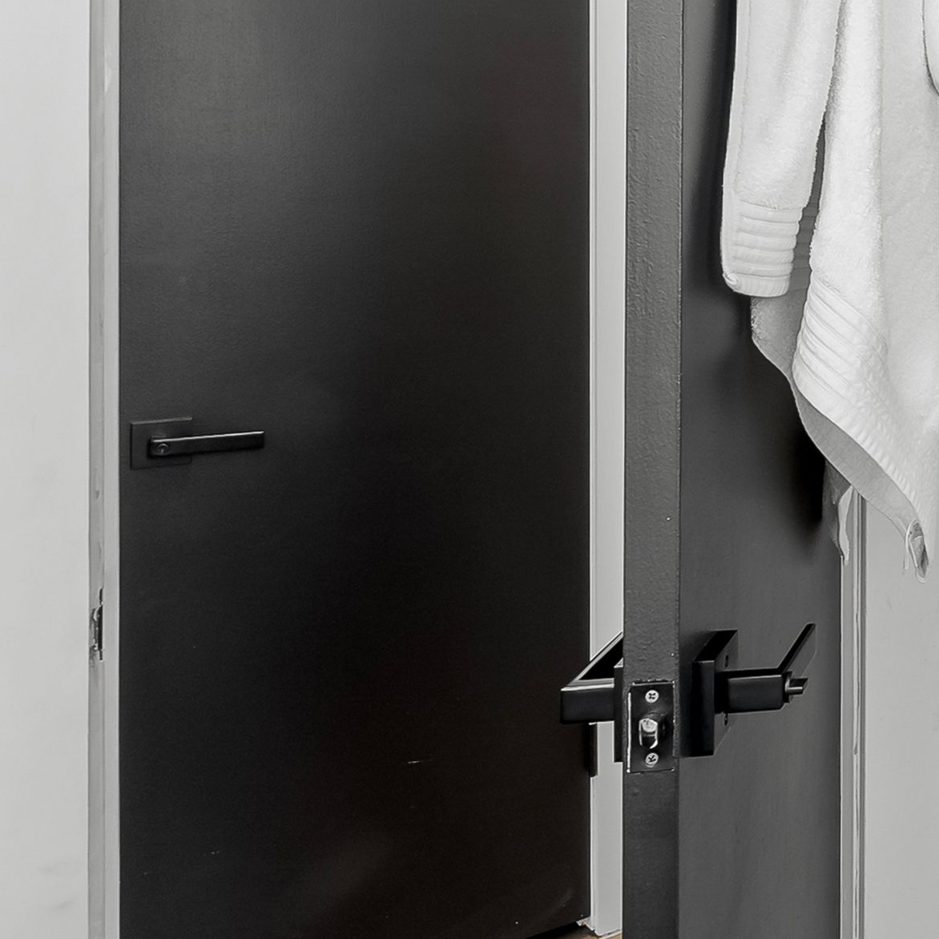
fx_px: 1228
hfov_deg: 29.4
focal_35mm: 40
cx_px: 1341
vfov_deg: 40.2
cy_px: 191
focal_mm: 13
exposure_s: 1/5
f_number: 9
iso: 400
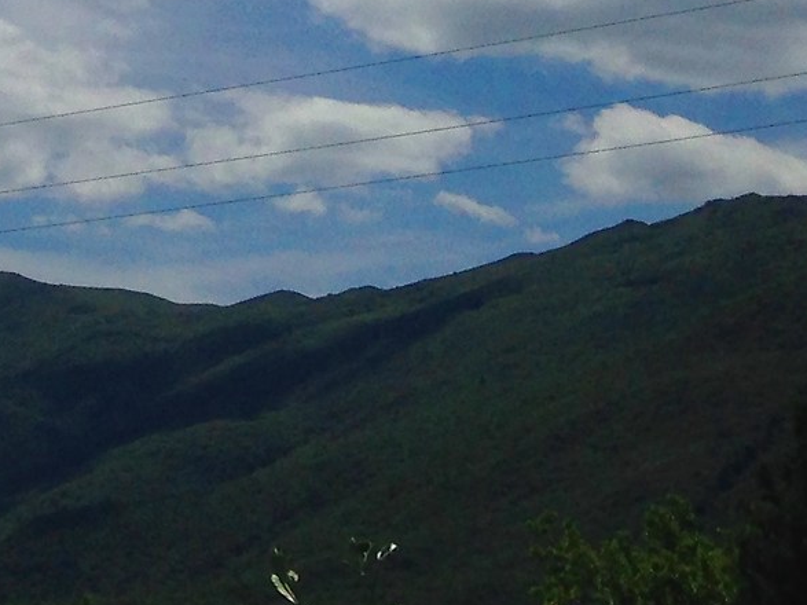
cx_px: -498
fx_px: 3147
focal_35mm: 135
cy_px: -571
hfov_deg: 13.5
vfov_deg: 10.2
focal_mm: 4.12
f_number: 2.4
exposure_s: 1/7752
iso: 50
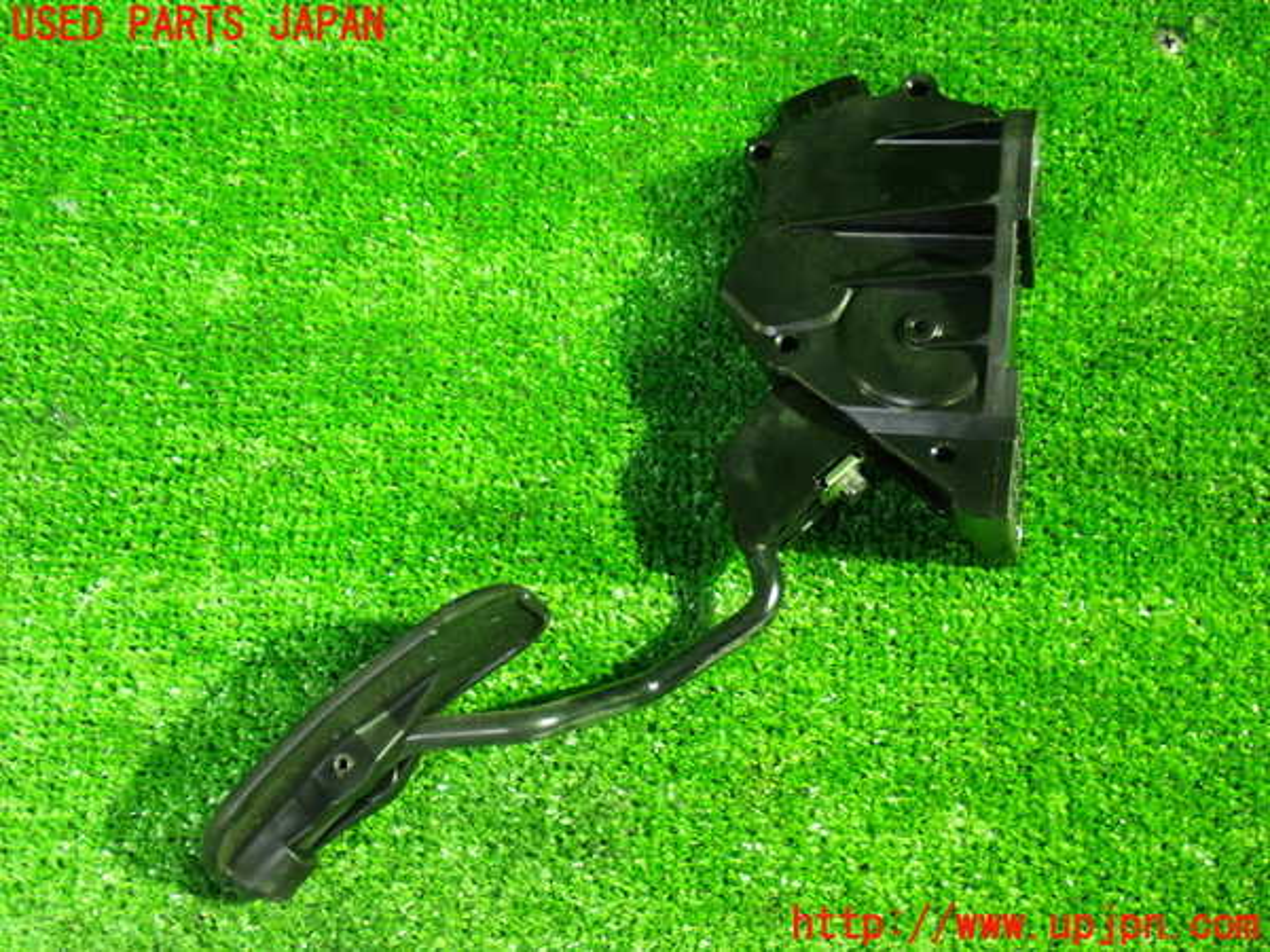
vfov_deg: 32.9
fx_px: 1614
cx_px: 635
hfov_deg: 42.9
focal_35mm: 44
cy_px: 476
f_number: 2.9
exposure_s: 1/10
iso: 1000
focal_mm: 7.84
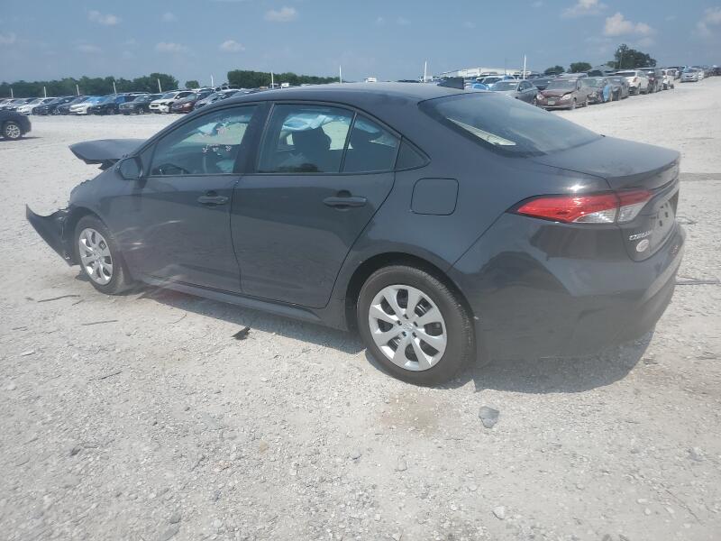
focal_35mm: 26
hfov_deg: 67.3
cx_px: 360
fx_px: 542
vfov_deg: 53.1
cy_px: 270
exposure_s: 1/5000
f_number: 1.5
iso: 50
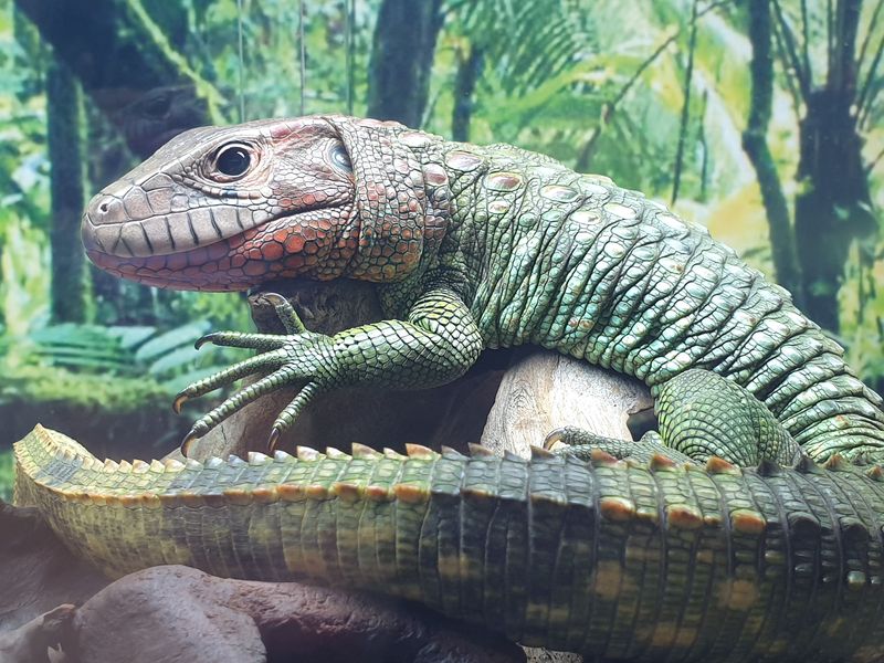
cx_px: 442
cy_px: 332
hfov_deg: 67.3
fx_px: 664
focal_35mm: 26
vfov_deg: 53.1
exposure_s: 1/50
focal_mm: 4.3
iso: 125
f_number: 2.4
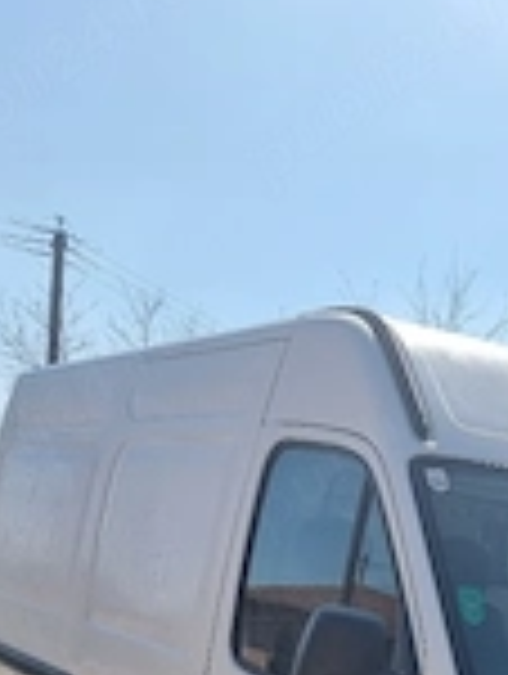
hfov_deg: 22.3
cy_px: 828
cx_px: 486
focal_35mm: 64
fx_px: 1249
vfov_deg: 26.5
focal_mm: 6.7
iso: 50
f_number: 1.8
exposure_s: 1/1250
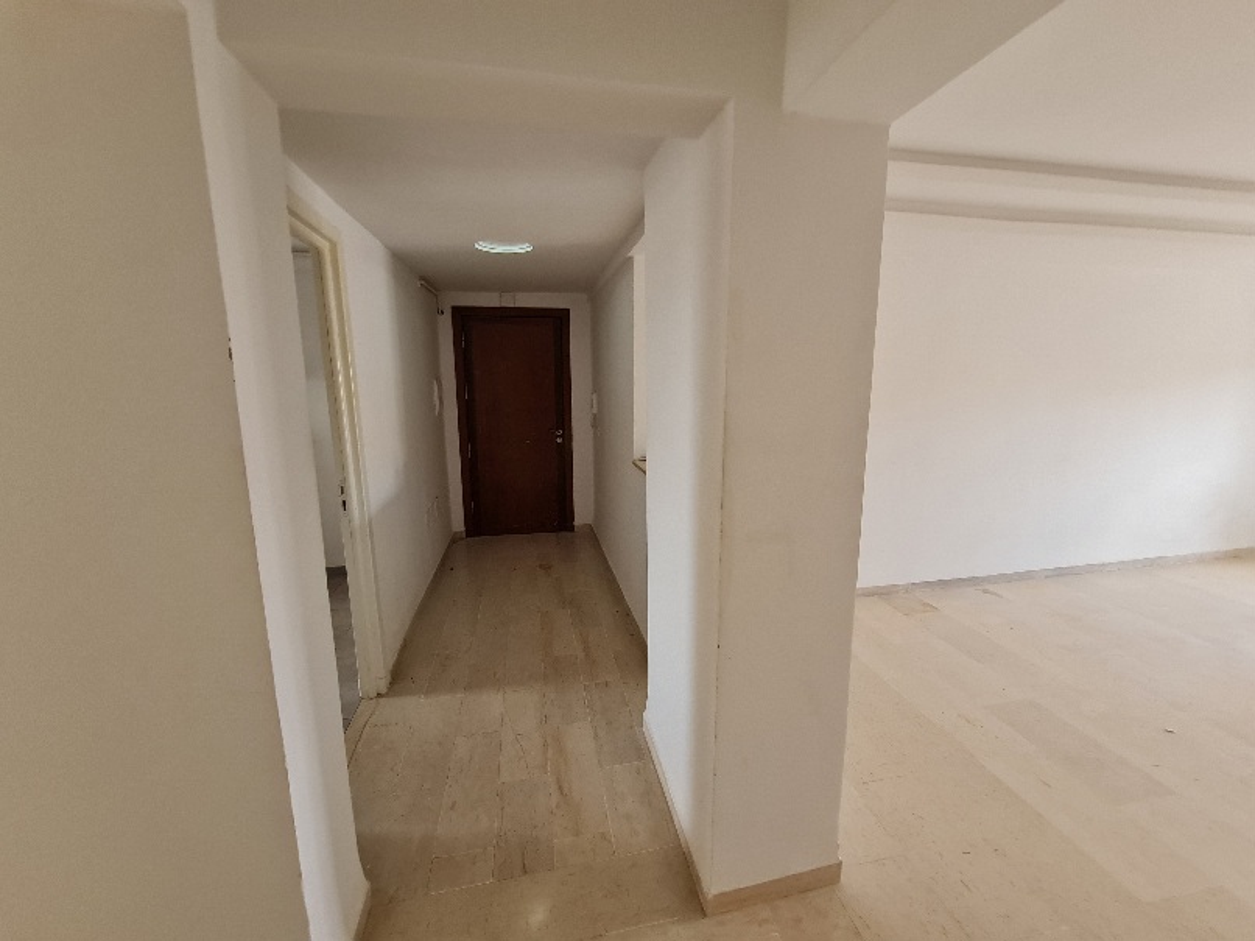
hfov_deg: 106.2
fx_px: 471
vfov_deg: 89.9
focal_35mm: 13
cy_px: 470
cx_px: 628
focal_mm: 2.2
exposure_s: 1/50
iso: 125
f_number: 2.2
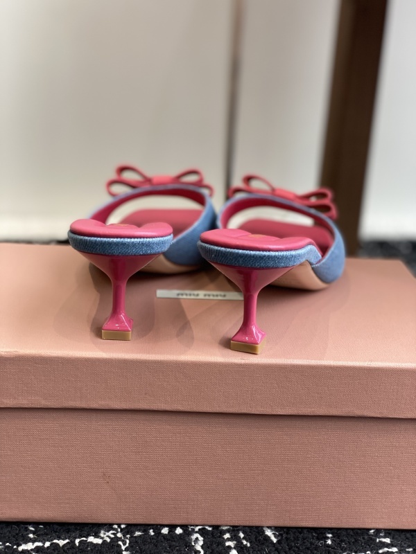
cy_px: 277
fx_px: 833
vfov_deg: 36.8
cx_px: 208
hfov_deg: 28.0
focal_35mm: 52
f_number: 2
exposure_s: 1/122
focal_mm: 6
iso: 80
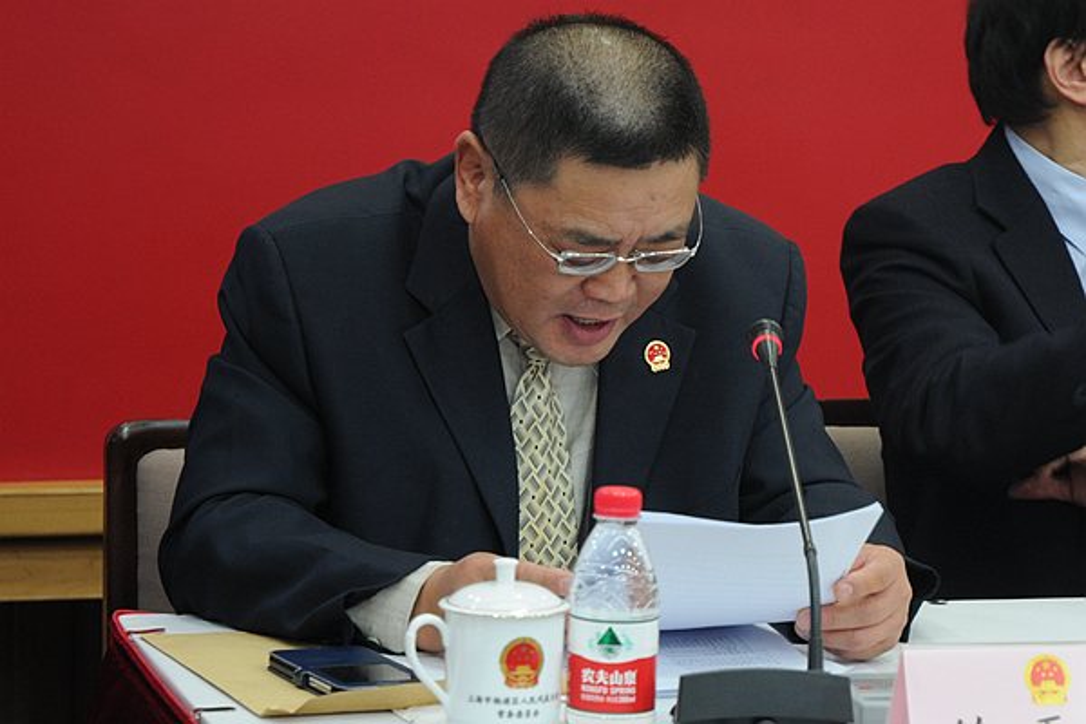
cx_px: 543
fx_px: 3167
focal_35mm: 105
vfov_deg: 13.0
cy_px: 362
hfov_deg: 19.5
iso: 500
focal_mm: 70
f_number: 4.5
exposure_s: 1/40
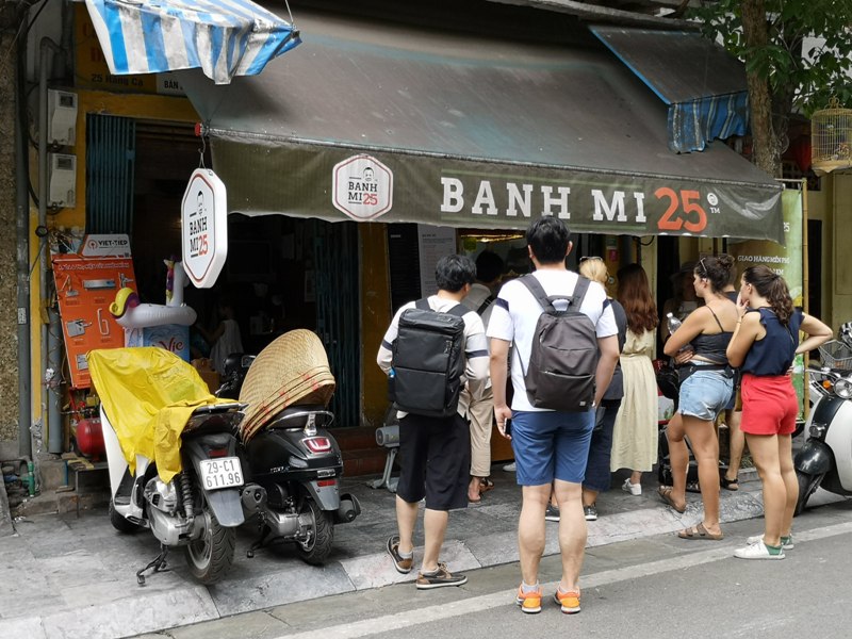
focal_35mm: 40
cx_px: 426
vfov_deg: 36.0
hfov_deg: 46.8
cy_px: 320
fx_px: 985
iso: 50
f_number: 1.8
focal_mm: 3.95
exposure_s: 1/156
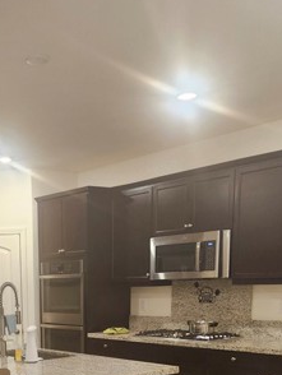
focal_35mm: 50
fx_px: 542
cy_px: 390
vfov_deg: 34.1
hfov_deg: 28.1
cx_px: 32
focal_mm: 5.54
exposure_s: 1/120
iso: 640
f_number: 1.8
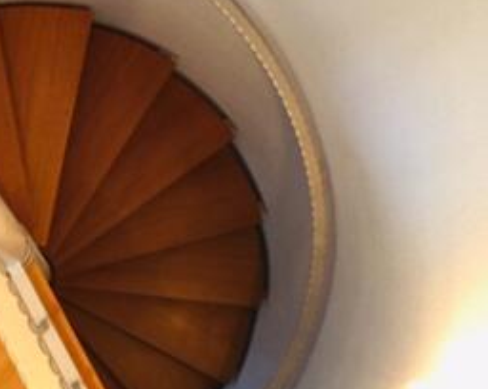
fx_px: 937
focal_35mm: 65
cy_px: 181
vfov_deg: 23.4
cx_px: 14
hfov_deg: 27.7
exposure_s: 1/33
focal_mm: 4.15
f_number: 2.2
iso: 200
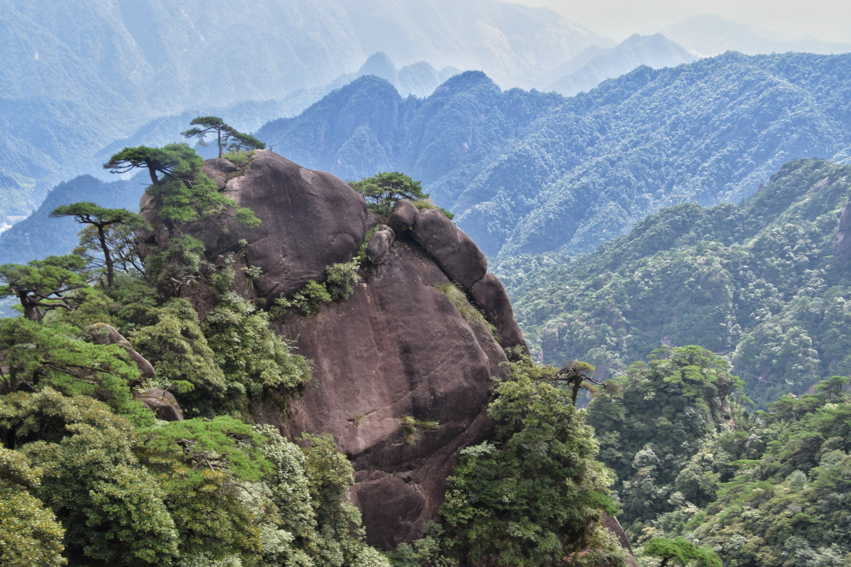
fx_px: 1241
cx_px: 426
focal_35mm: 52
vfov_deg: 25.8
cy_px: 284
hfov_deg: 37.9
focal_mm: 35
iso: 100
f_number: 18
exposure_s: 1/15
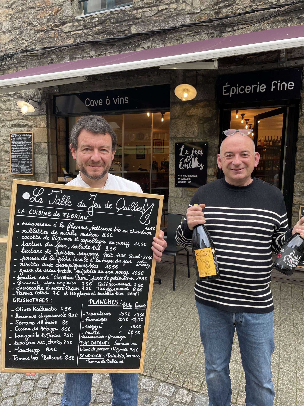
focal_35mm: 26
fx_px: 304
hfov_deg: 53.1
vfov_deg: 67.3
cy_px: 203
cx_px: 152
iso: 40
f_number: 1.6
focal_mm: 4.2
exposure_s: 1/121
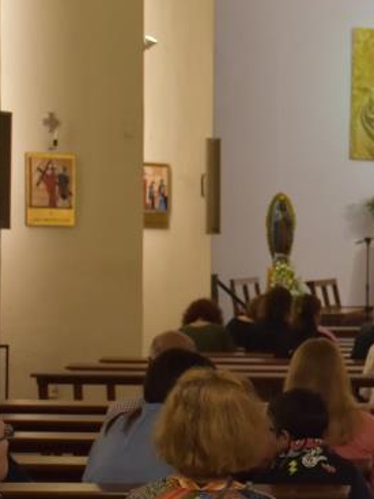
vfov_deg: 12.9
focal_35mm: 153
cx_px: 690
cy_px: 322
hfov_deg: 9.2
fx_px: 2205
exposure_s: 1/60
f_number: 4.2
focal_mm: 38
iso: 1250
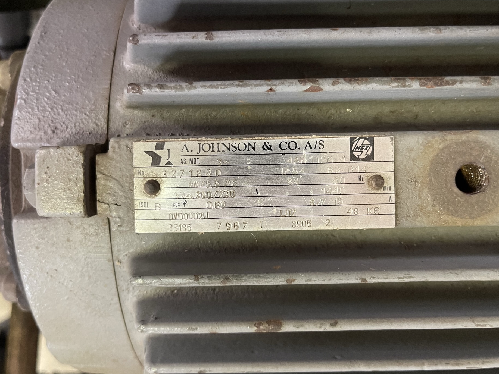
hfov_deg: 61.6
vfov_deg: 48.2
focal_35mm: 29
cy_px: 175
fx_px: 418
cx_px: 257
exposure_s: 1/33
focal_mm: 5.1
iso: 400
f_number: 1.6
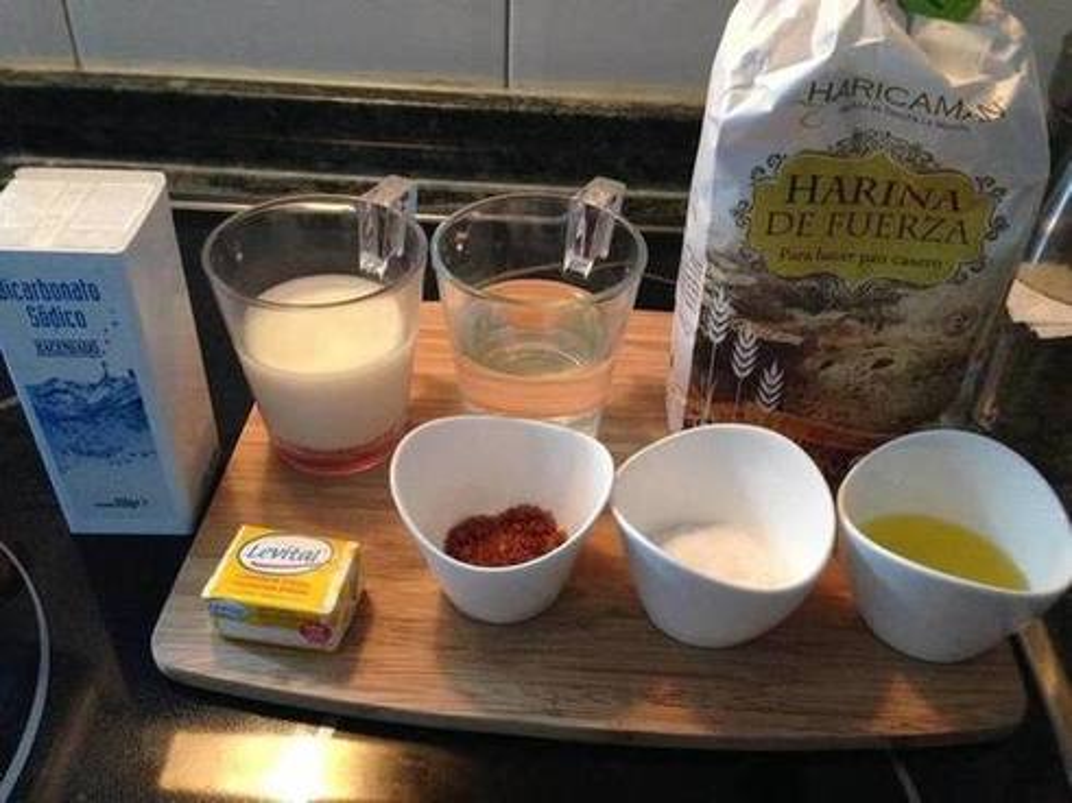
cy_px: 402
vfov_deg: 42.9
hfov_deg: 55.4
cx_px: 536
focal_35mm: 33
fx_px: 1022
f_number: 2.4
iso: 320
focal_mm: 4.12
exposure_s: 1/20
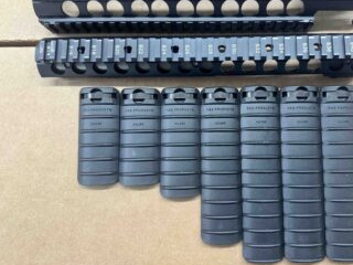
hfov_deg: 59.5
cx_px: 212
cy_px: 110
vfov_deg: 46.6
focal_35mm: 30
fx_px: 306
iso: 160
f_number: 1.78
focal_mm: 6.76
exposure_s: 1/60
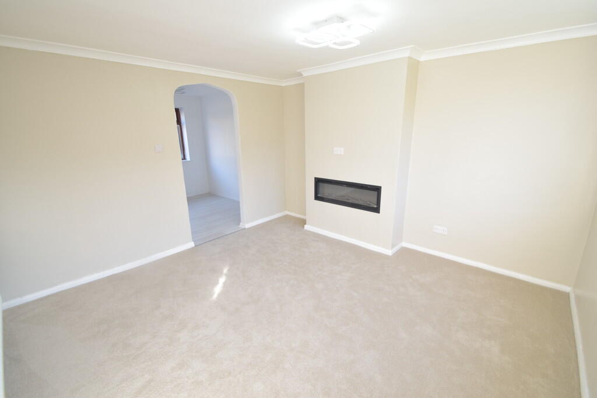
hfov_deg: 100.4
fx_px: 249
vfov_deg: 77.3
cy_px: 199
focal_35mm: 15
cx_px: 298
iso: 800
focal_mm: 10
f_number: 6.3
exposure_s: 1/160
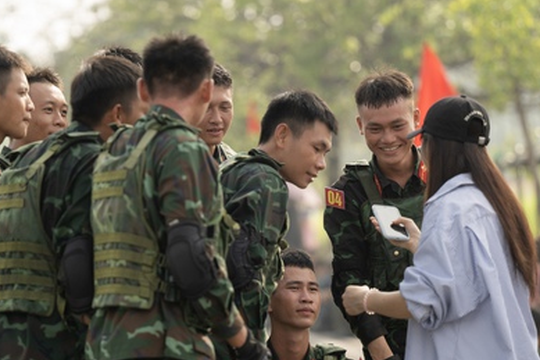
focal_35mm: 214
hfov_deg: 9.6
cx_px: 248
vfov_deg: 6.4
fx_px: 3208
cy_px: 194
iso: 250
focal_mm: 130
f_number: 2.8
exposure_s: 1/1600
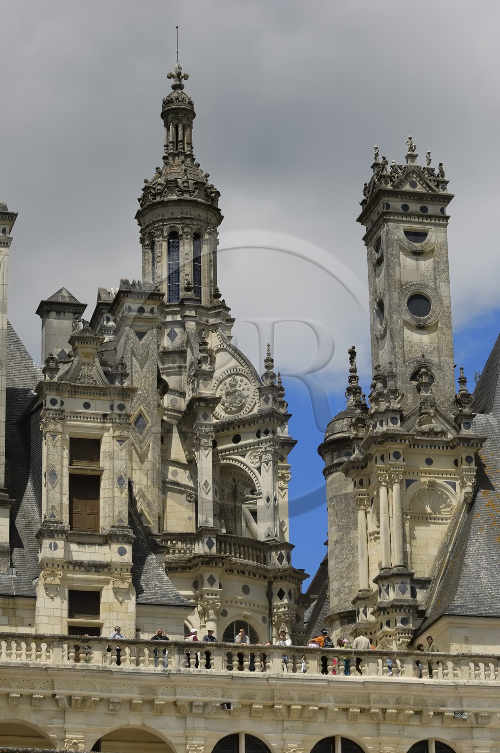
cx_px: 250
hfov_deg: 11.7
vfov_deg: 17.5
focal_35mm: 117
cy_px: 376
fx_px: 2445
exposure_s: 1/160
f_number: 11
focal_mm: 78
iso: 100
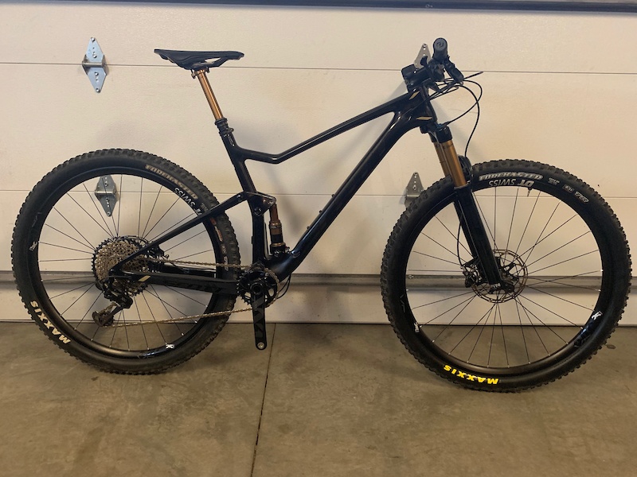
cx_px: 318
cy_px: 238
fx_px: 478
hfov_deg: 67.3
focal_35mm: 26
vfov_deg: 53.1
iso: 400
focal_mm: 4.25
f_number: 1.8
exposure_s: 1/40
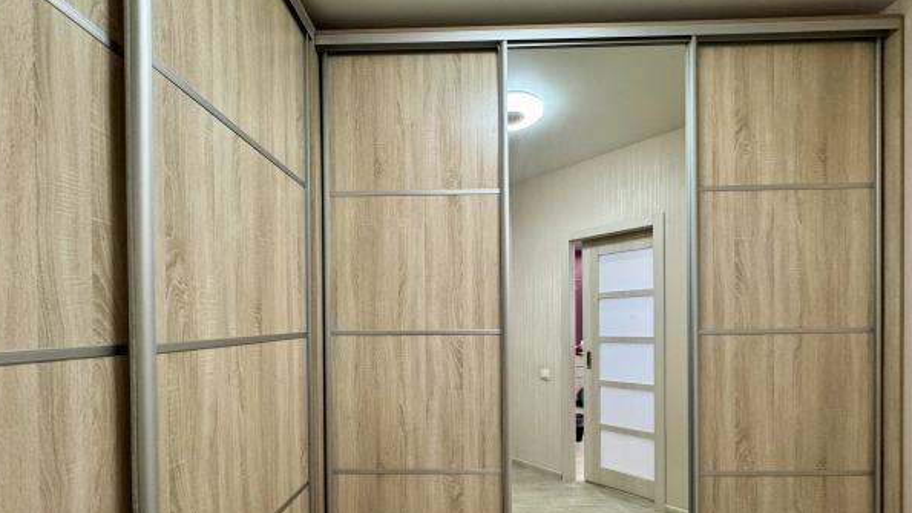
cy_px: 328
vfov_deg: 65.9
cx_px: 458
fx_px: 387
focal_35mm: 16
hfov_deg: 99.4
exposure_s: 1/100
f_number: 2.2
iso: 200
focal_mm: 2.22
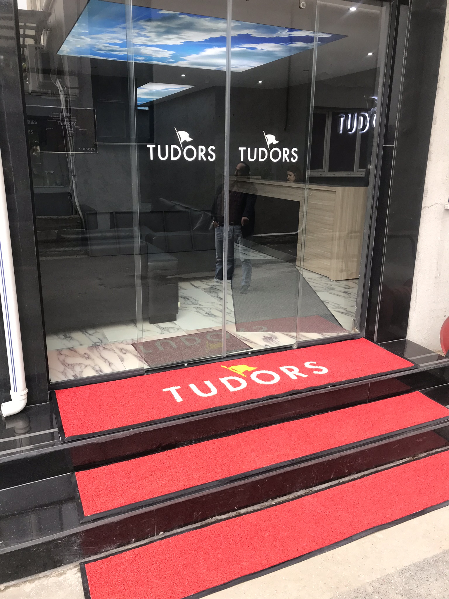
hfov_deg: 49.7
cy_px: 300
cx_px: 224
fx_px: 484
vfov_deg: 63.4
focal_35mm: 28
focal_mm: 3.99
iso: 32
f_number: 1.8
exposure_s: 1/100
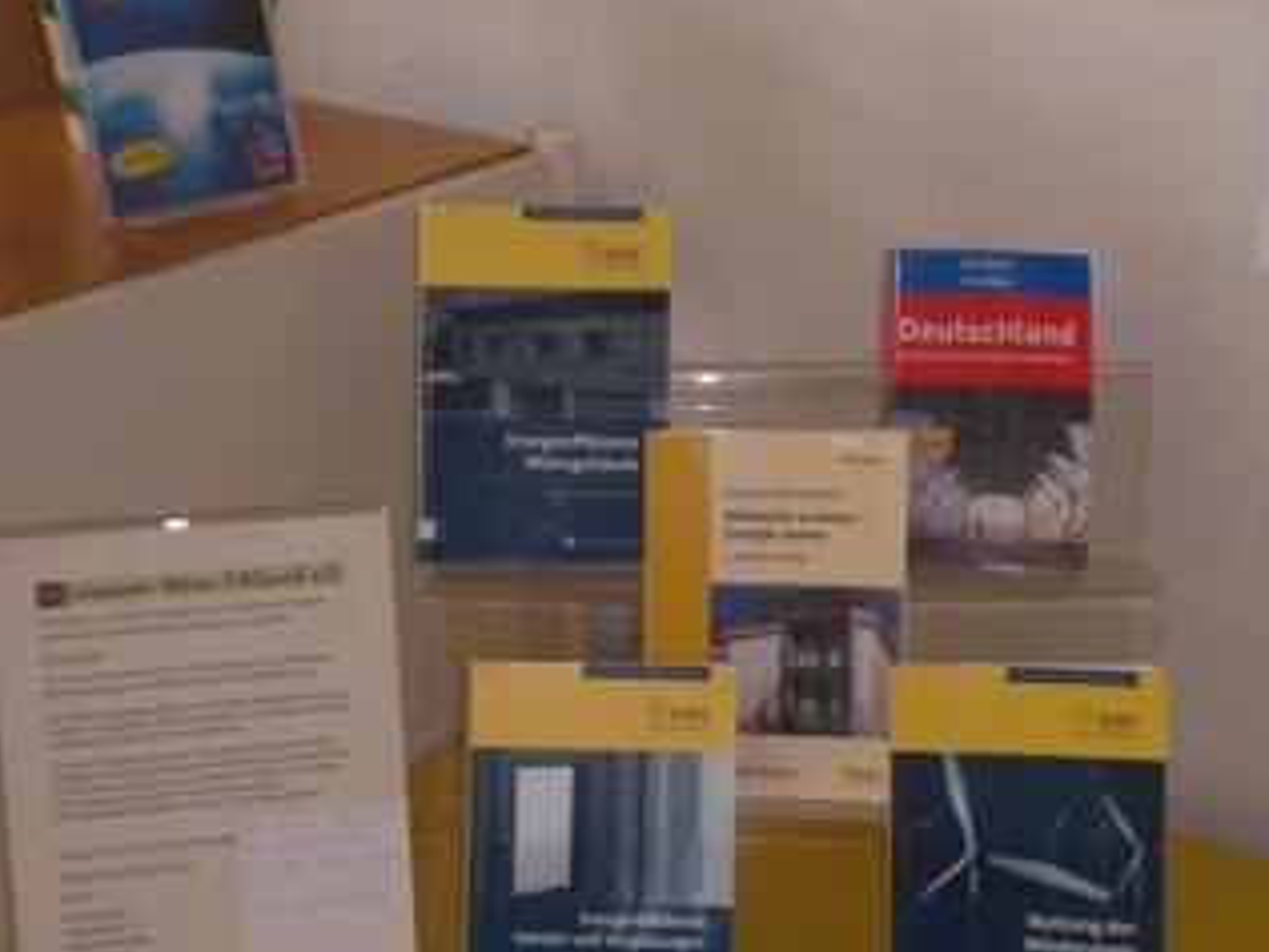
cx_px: 639
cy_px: 570
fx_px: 2493
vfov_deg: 21.6
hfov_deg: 28.6
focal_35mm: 68
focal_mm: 8.44
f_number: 3.6
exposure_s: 1/30
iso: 100
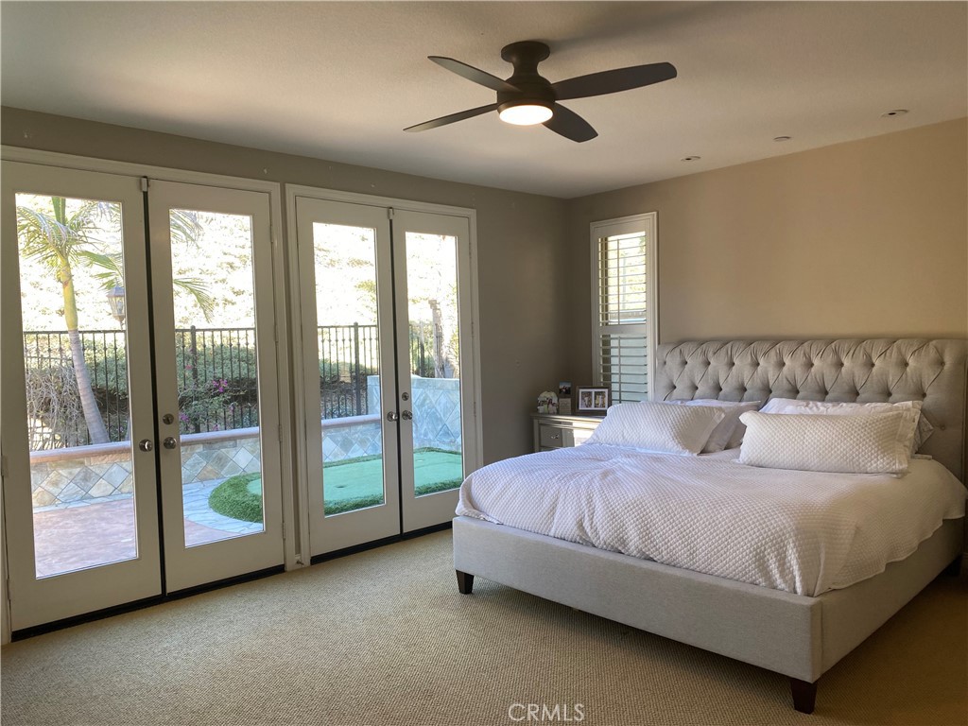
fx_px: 727
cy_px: 363
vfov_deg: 53.1
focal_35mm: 26
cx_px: 484
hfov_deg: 67.3
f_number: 1.8
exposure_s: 1/120
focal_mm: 4.25
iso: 50
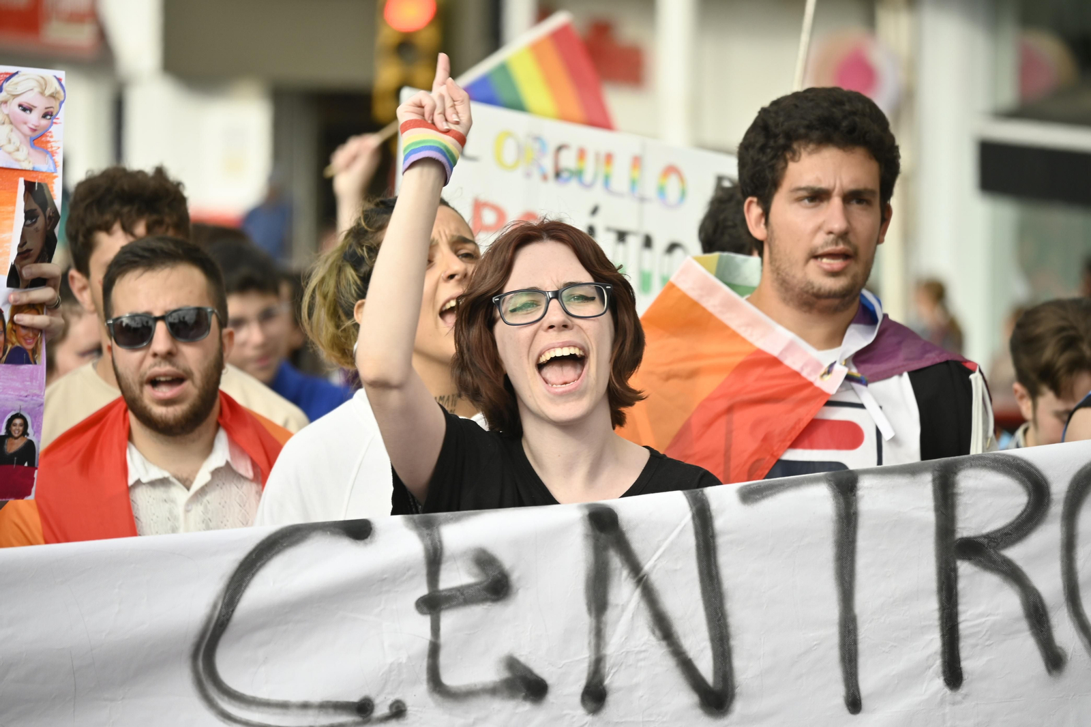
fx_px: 11362
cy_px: 364
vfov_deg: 3.7
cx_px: 546
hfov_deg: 5.5
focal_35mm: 375
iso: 125
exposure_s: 1/250
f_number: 6.3
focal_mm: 250
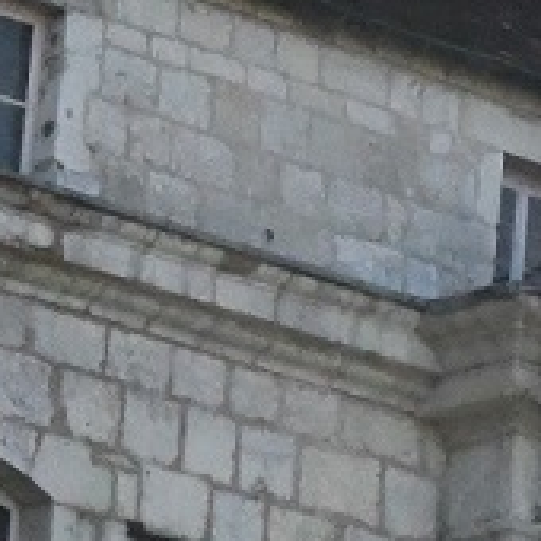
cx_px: 500
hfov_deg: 3.6
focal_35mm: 481
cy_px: 1034
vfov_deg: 3.6
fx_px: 8505
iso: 16000
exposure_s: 1/5000
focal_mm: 55
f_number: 22
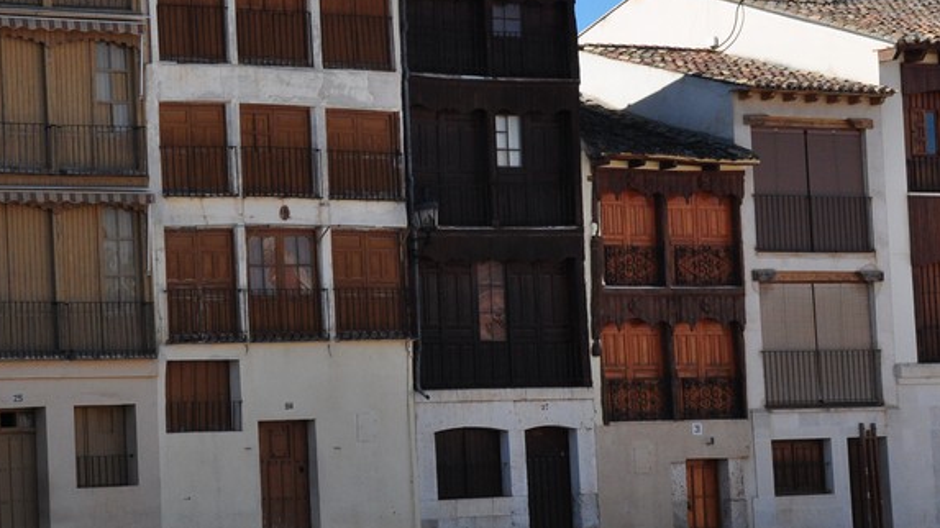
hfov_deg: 16.5
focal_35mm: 129
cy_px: 257
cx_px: 159
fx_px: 3215
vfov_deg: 9.4
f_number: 10
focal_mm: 46
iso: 400
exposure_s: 1/400
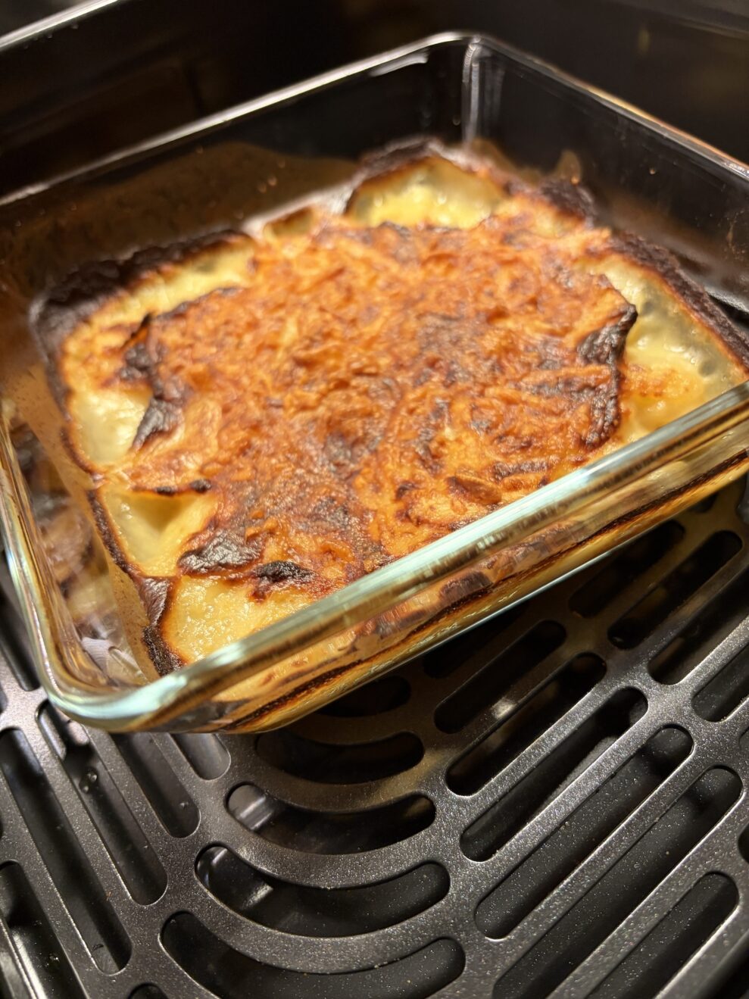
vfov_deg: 67.3
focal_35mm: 26
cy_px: 500
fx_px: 750
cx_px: 374
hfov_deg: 53.1
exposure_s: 1/50
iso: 200
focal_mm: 5.96
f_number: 1.6
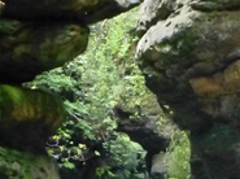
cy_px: 128
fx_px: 1488
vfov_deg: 6.9
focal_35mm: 215
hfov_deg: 9.2
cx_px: 163
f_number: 4.8
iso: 1600
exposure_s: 1/80
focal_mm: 11
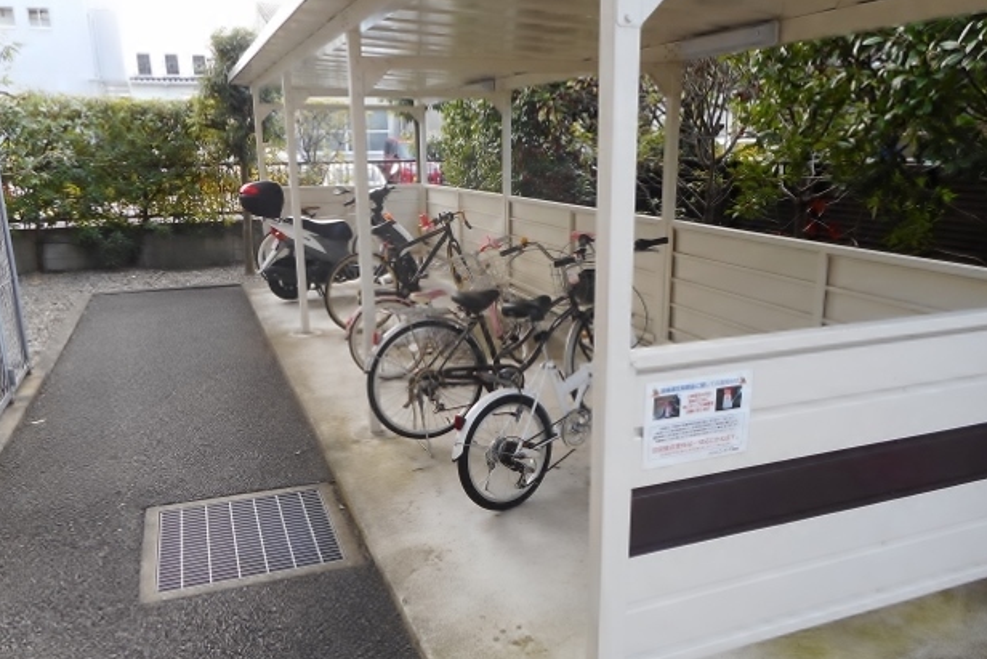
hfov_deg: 67.4
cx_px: 484
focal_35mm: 27
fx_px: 740
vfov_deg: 47.9
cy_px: 345
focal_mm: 4.5
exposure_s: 1/50
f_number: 3.7
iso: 80
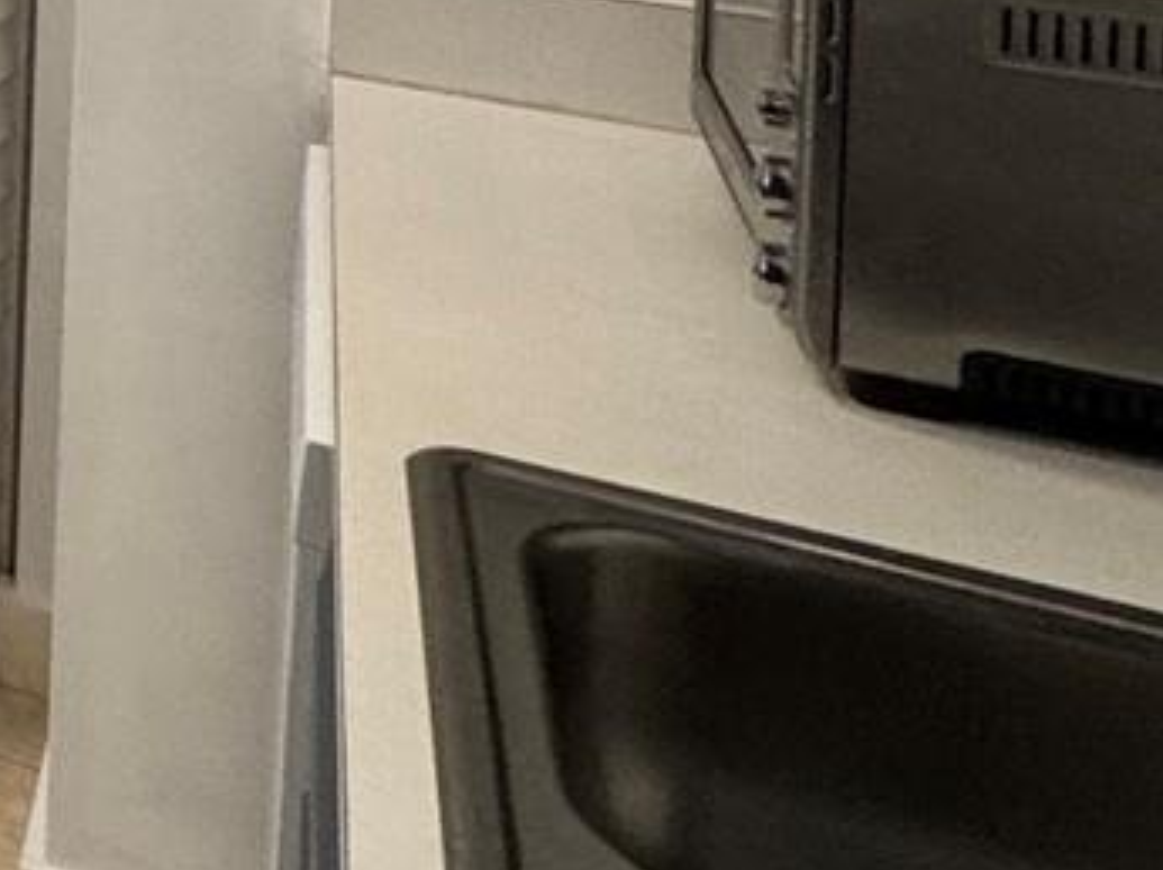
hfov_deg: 17.2
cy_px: -553
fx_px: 2182
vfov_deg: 18.9
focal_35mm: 65
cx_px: -1362
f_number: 2.2
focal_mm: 2.22
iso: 125
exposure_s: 1/120
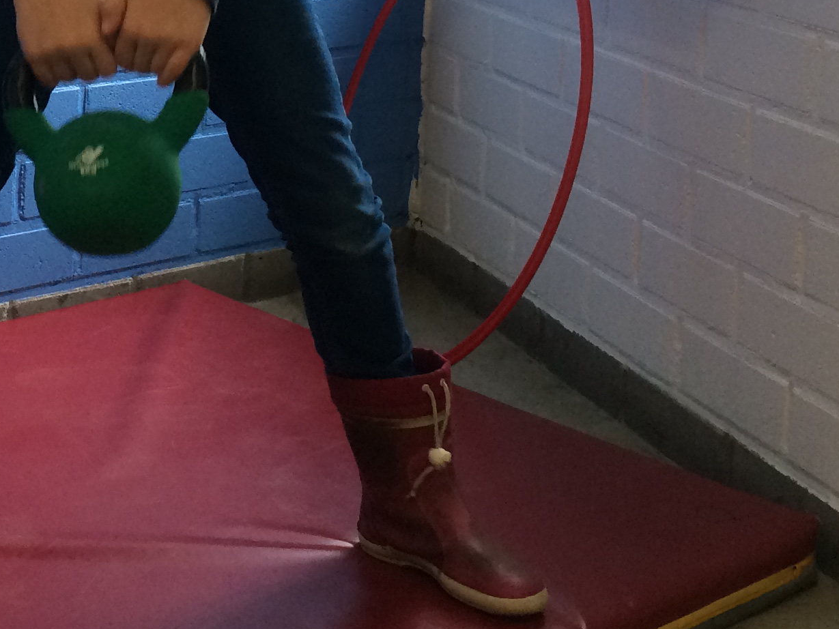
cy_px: 3
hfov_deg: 24.4
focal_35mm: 77
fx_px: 1866
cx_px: 33
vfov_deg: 18.6
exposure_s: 1/33
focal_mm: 4.15
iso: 50
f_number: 2.2
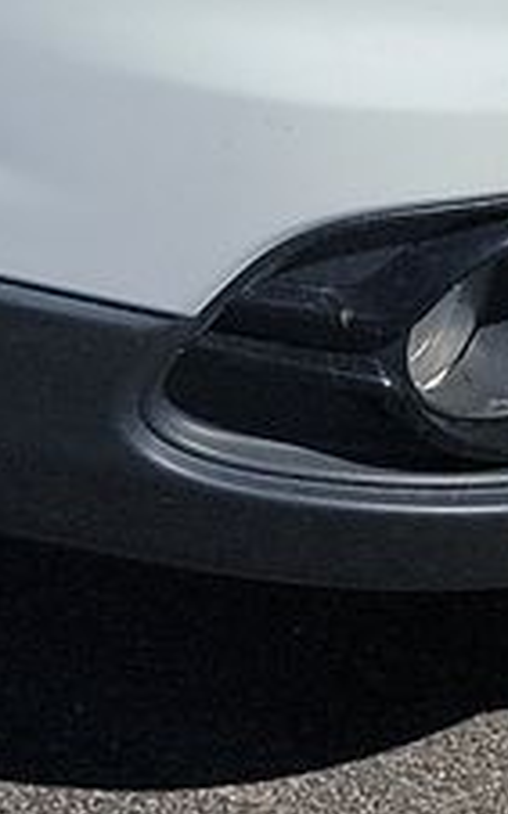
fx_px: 3992
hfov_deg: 6.8
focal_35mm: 180
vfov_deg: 10.4
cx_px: -767
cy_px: -969
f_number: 1.8
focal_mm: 6.7
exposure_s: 1/1899
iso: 50
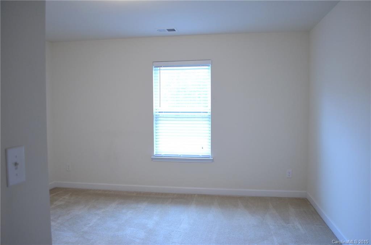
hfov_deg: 67.5
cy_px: 122
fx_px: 278
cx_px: 186
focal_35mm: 27
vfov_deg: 47.7
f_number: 3.5
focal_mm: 18
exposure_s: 1/40
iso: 800
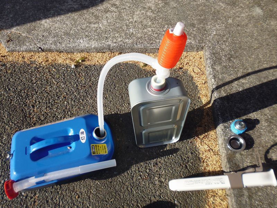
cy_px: 104
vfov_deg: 56.8
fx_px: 192
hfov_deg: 71.6
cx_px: 138
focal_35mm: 24
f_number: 9
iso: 100
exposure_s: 1/100
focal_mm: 4.3
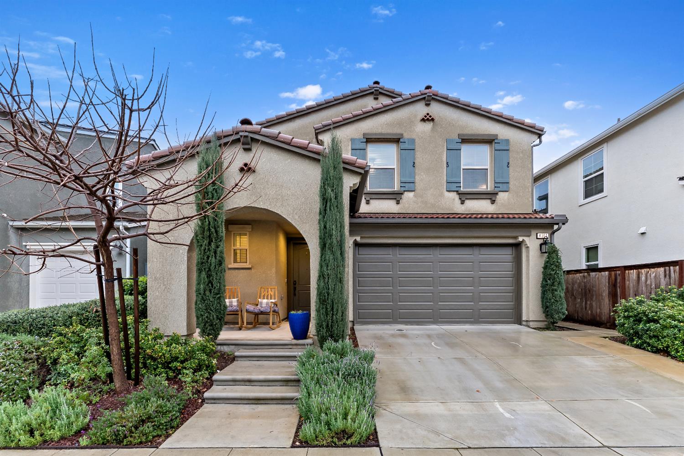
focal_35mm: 14
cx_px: 342
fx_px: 266
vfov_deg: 81.2
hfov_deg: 104.3
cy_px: 228
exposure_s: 1/60
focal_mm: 14
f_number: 4
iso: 500
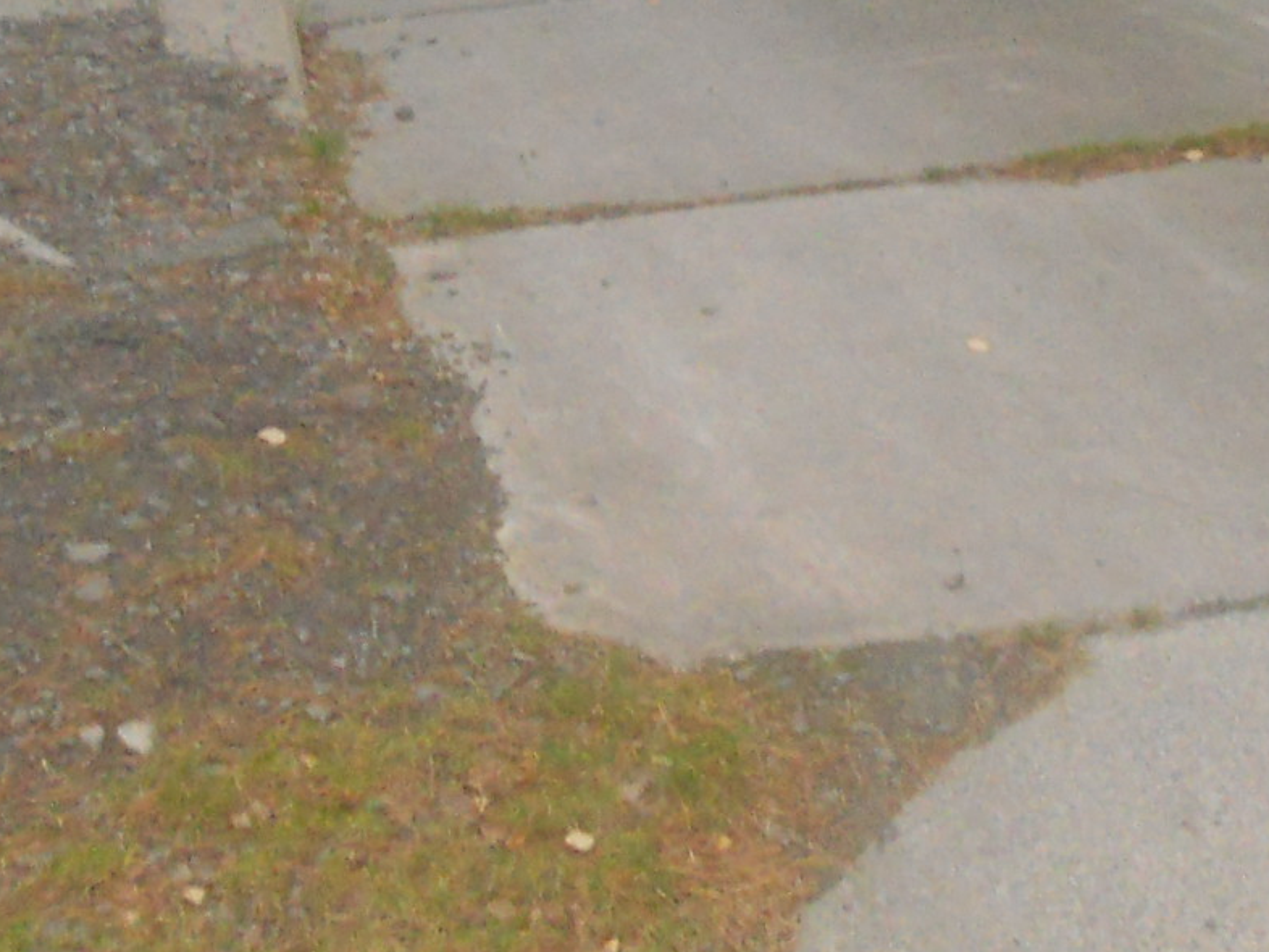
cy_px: -174
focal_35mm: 89
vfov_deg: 16.0
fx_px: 3264
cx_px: 770
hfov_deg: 22.0
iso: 400
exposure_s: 1/25
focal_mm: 4.9
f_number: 3.2
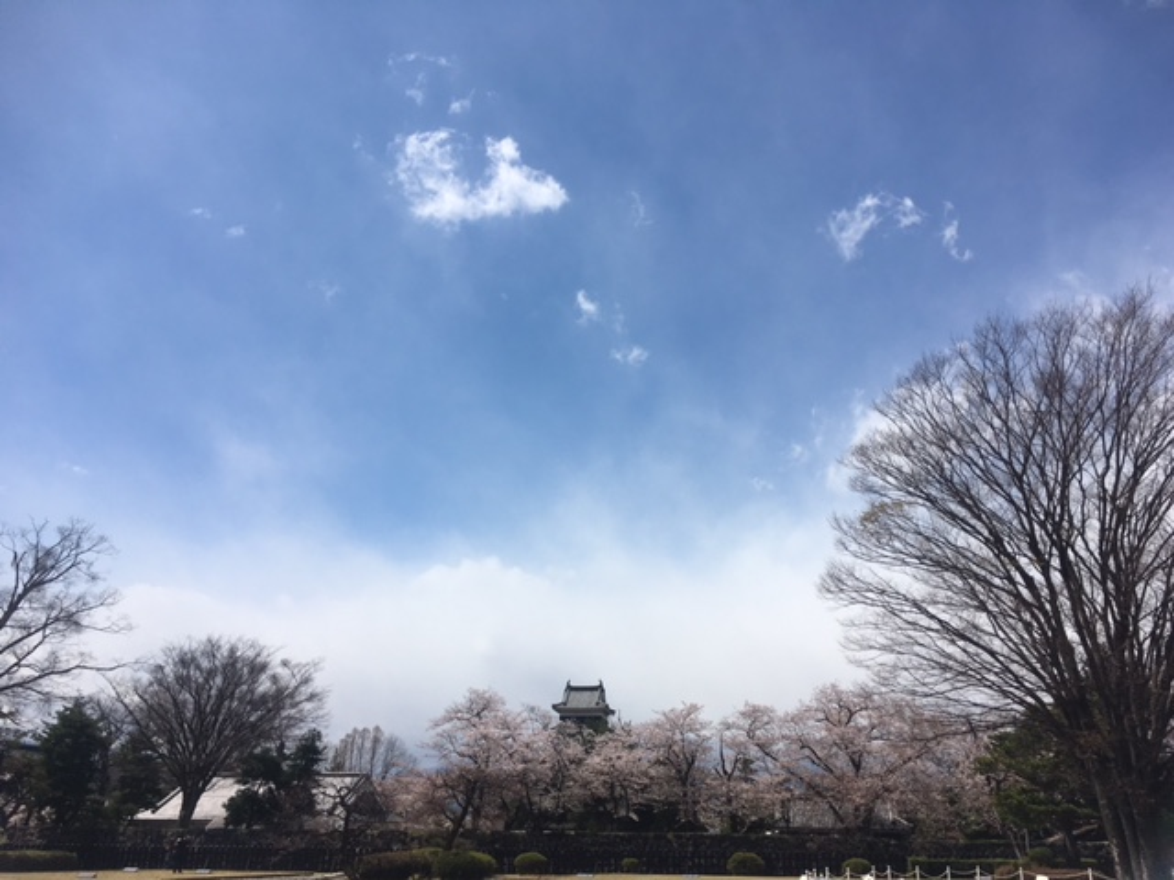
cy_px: 440
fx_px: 984
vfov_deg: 48.2
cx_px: 587
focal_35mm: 29
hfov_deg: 61.7
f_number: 2.2
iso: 25
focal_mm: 4.15
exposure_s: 1/3497
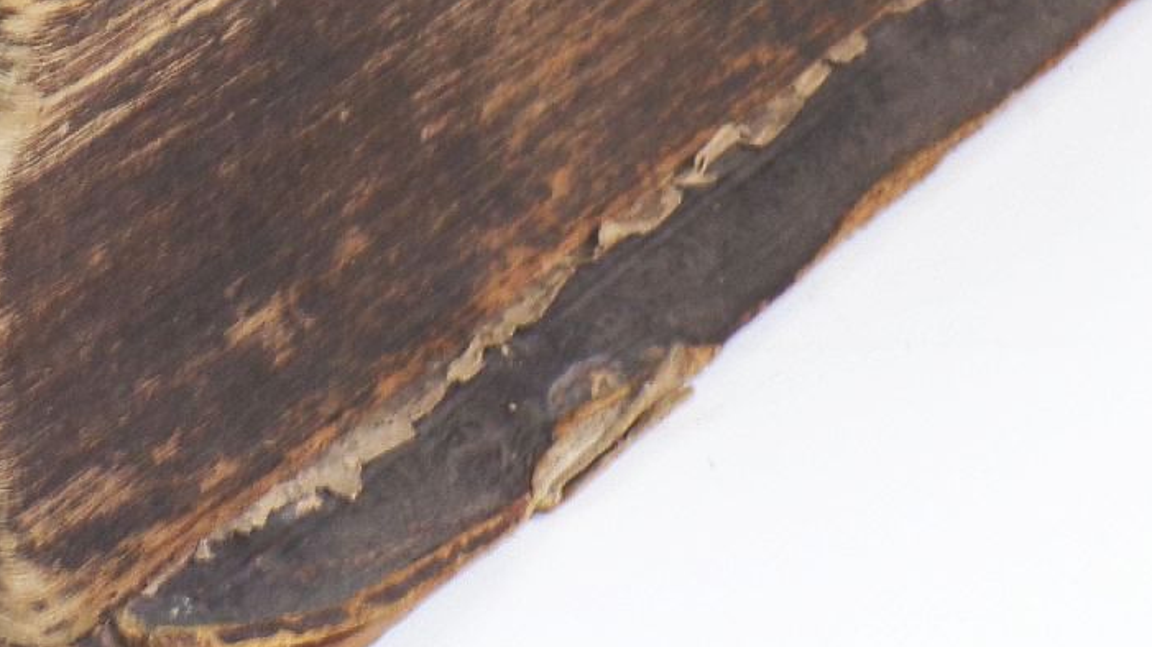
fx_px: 3237
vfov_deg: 11.1
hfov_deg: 19.9
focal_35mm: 106
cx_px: 213
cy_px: -199
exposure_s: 1/34
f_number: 3.3
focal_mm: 6.6
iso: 80
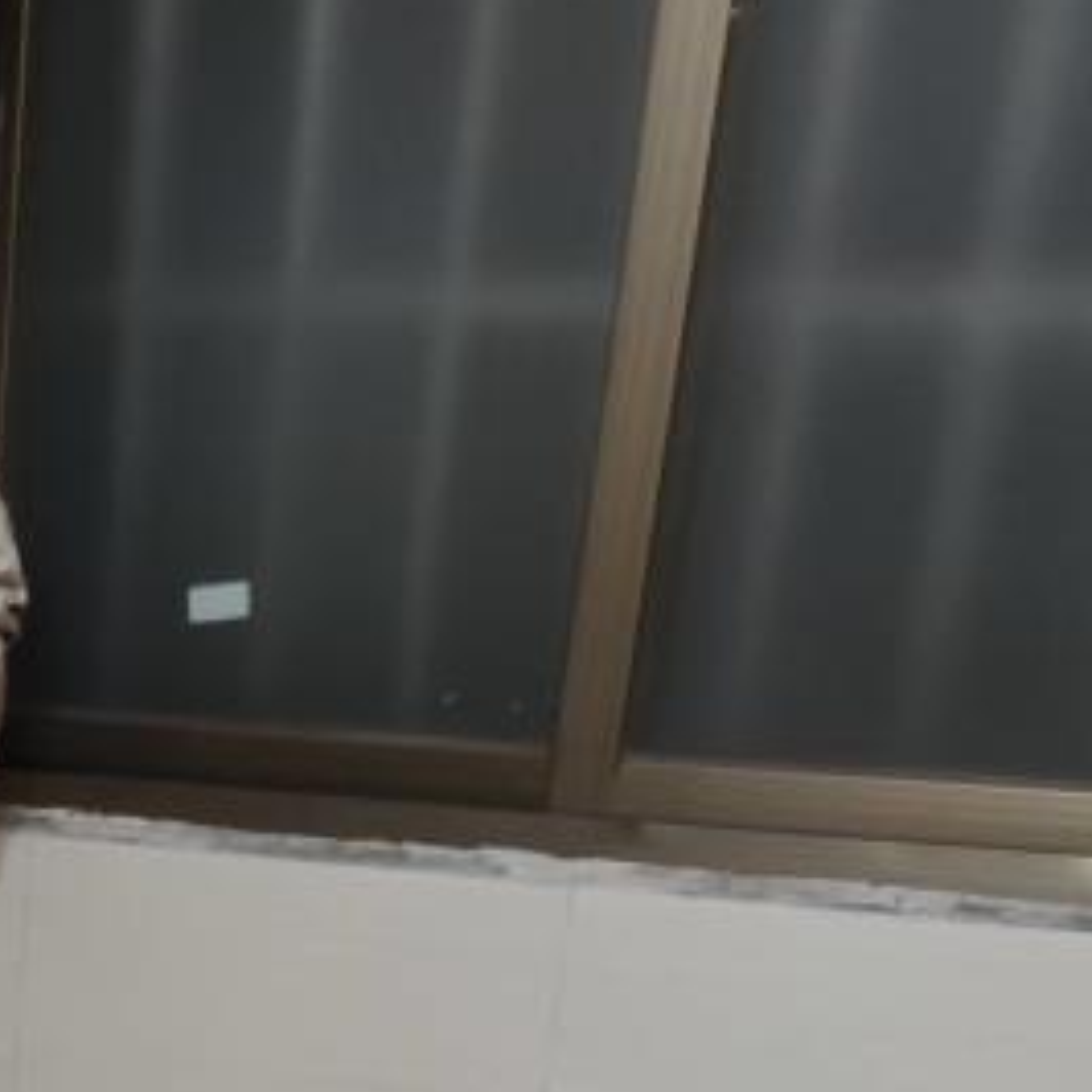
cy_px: 1903
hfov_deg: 18.9
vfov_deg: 17.1
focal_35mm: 85
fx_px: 3034
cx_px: -320
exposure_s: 1/50
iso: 323
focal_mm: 6.72
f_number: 1.69
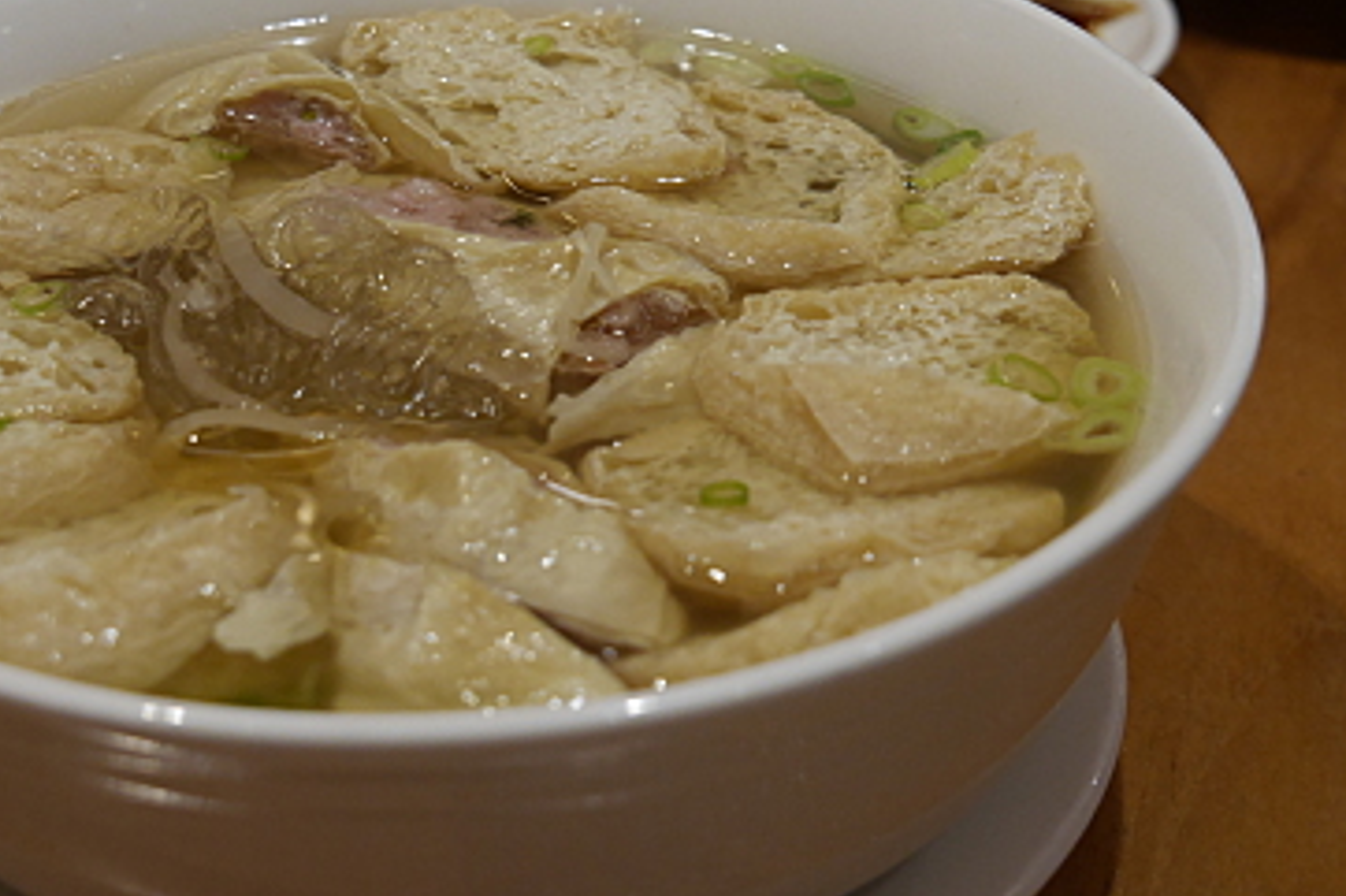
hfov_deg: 22.8
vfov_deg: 15.3
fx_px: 3326
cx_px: 478
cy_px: 296
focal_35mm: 89
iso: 1000
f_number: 5
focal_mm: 31
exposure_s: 1/60
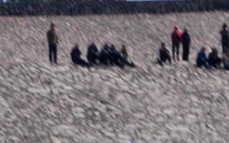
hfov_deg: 4.1
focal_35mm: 511
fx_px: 3187
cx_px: 11
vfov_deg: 2.6
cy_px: 237
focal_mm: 105
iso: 250
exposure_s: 1/60
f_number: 29
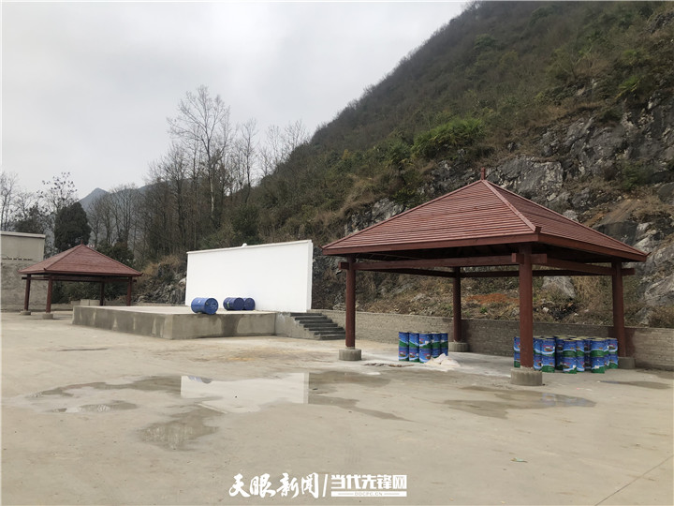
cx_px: 337
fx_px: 545
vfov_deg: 49.7
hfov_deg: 63.4
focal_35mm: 28
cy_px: 253
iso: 20
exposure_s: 1/533
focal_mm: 3.99
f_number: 1.8
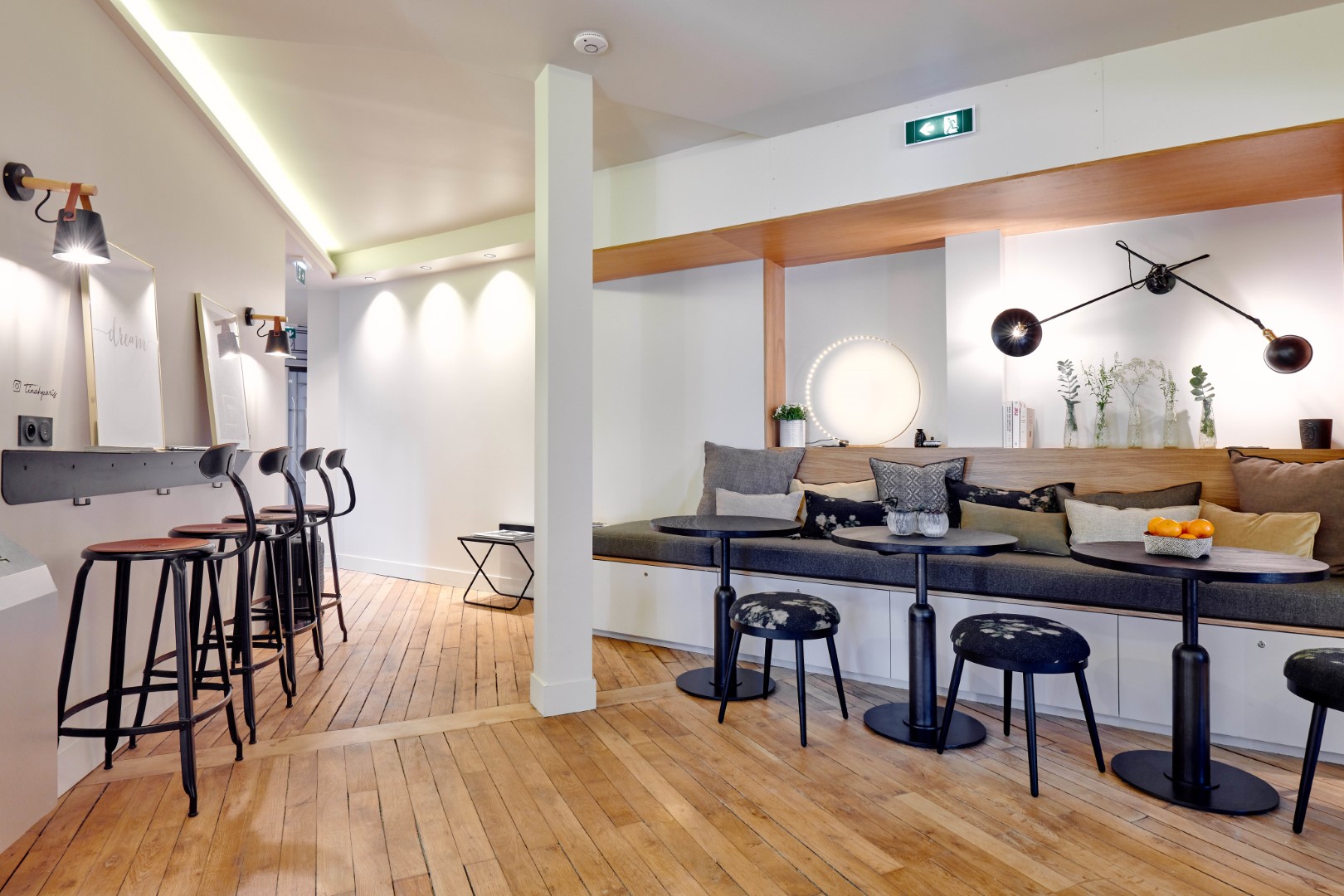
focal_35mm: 19
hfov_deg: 86.9
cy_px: 448
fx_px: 709
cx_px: 672
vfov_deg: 64.6
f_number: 14
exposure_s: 1
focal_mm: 19
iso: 200
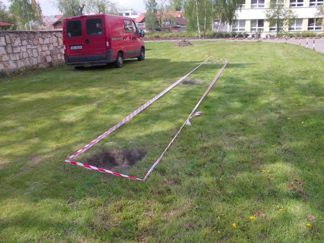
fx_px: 309
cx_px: 175
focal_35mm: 33
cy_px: 116
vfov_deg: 42.9
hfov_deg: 55.3
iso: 80
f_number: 3.3
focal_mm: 4.1
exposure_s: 1/500
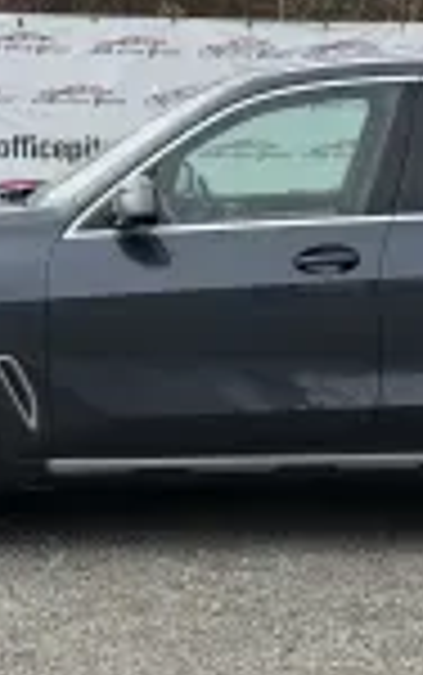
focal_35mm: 122
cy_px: 184
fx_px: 2246
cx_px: 378
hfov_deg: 10.7
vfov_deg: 17.0
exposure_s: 1/3534
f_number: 1.78
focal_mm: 6.76
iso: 64
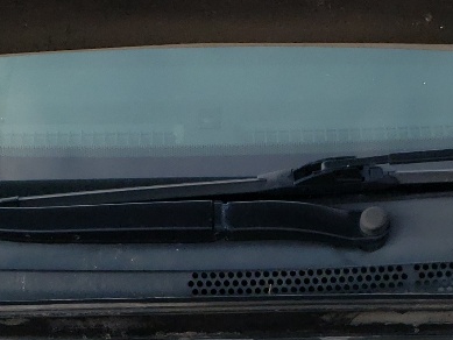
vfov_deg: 12.5
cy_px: 635
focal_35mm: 107
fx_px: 1401
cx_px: 205
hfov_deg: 18.4
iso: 50
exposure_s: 1/1429
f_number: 1.5
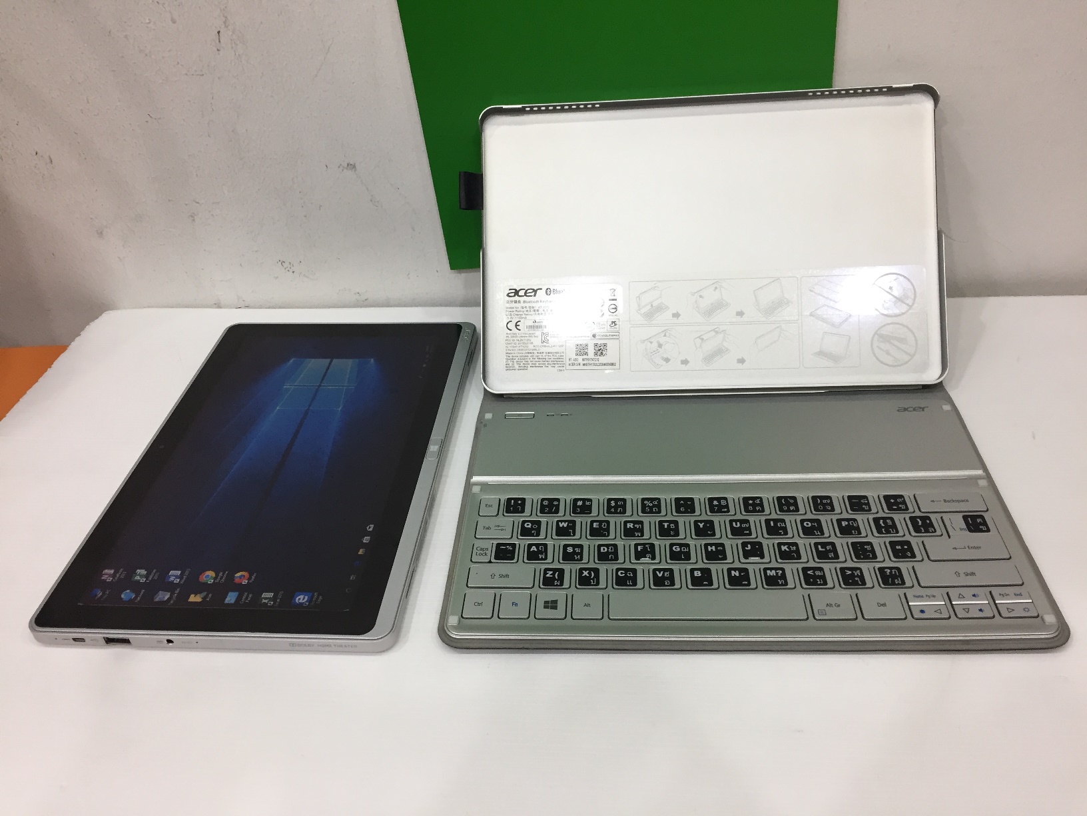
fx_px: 911
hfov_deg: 61.7
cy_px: 408
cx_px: 544
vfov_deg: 48.2
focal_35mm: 29
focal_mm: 4.15
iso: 50
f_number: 2.2
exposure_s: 1/33
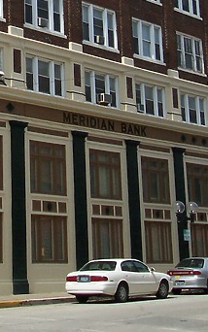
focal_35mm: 106
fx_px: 961
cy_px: -89
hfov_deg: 12.0
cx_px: -52
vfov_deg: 18.4
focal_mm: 8
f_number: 4.8
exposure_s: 1/1000
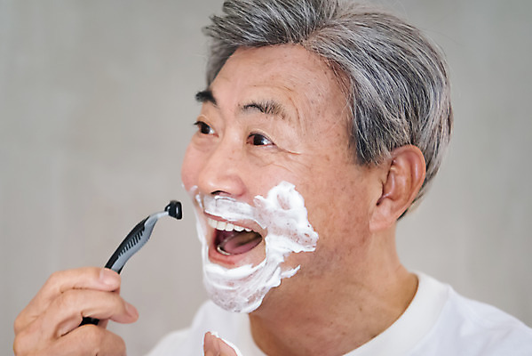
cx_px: 266
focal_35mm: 52
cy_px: 178
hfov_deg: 38.2
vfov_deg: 26.0
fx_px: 769
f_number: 2.8
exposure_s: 1/100
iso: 3200
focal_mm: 52
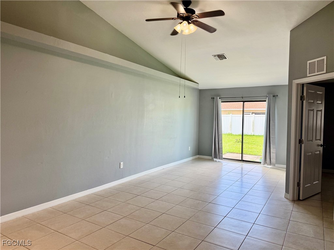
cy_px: 125
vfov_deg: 56.8
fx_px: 232
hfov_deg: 71.6
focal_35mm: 24
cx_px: 167
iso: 125
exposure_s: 1/225
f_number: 1.78
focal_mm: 6.76
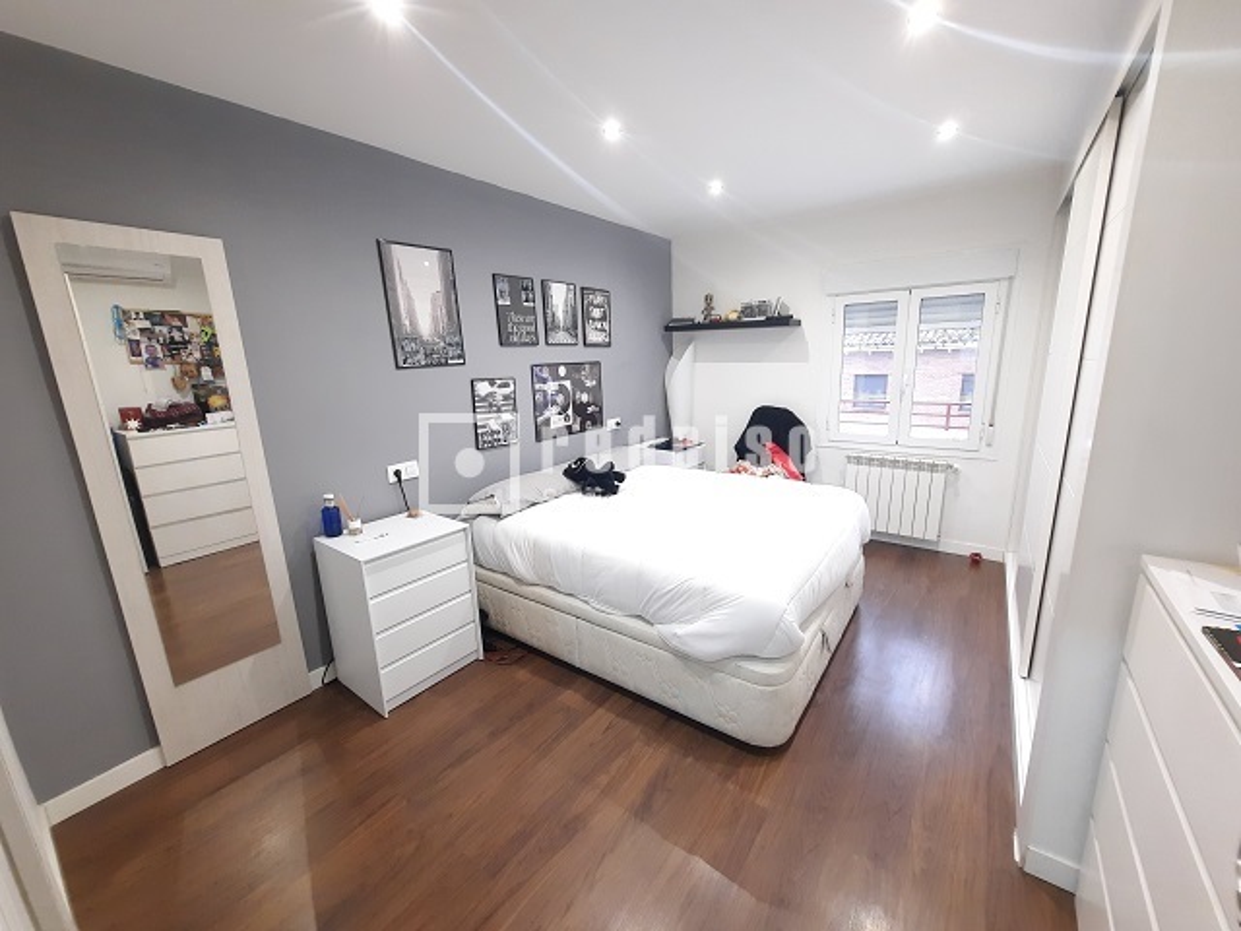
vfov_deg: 89.9
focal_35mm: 13
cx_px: 620
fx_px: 466
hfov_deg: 106.2
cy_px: 466
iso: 200
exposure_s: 1/25
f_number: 2.2
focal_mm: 1.74
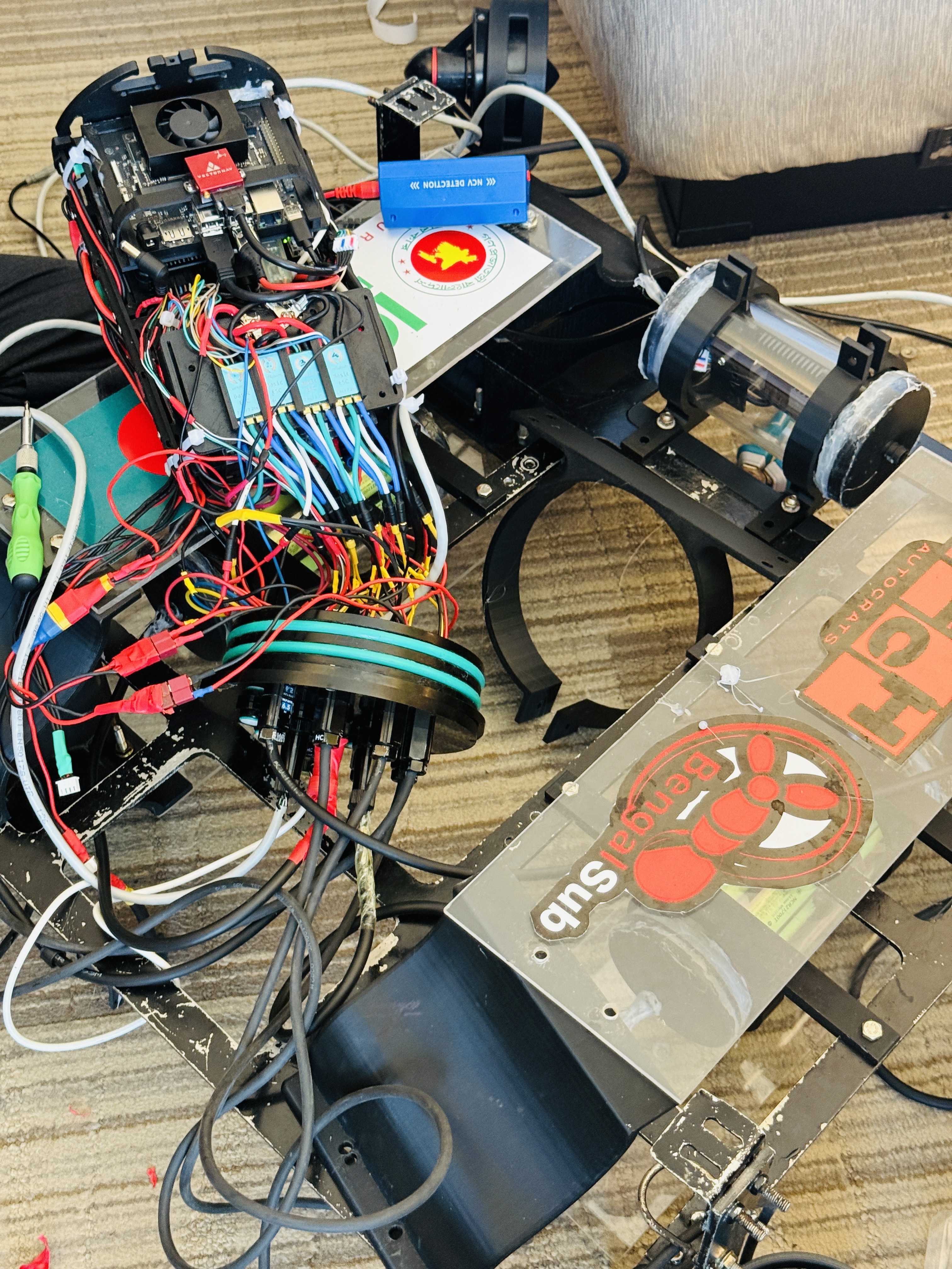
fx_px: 1760
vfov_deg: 39.7
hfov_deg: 30.3
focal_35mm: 48
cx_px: 476
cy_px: 634
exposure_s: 1/40
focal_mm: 6.76
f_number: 1.78
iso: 250
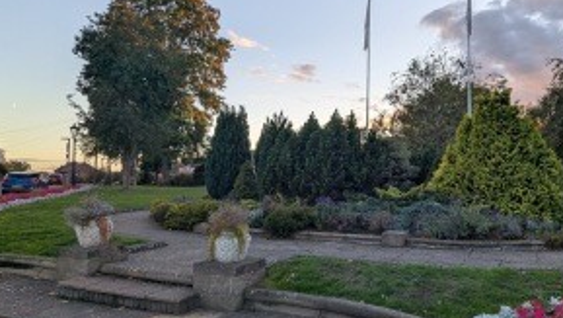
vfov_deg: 43.0
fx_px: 403
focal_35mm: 27
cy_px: 162
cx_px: 368
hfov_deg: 68.2
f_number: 2.2
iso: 50
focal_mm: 2.35
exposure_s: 1/220
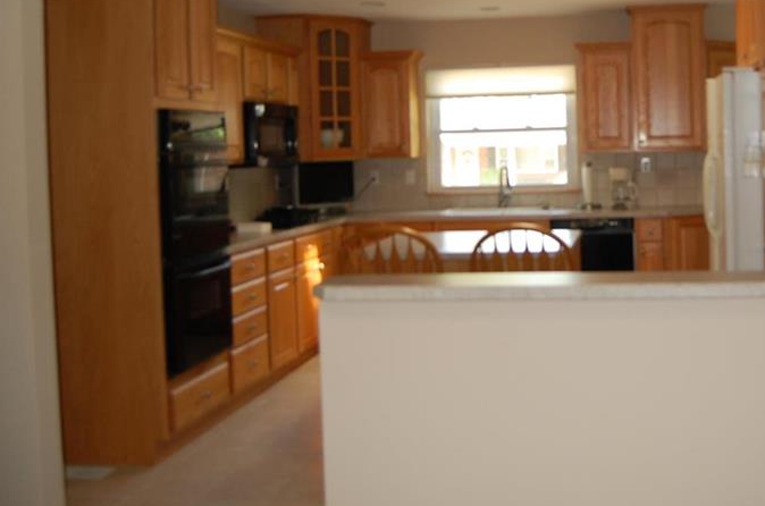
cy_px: 159
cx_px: 545
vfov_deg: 32.1
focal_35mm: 41
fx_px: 869
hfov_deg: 46.3
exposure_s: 1/60
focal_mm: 18
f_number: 3.5
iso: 400
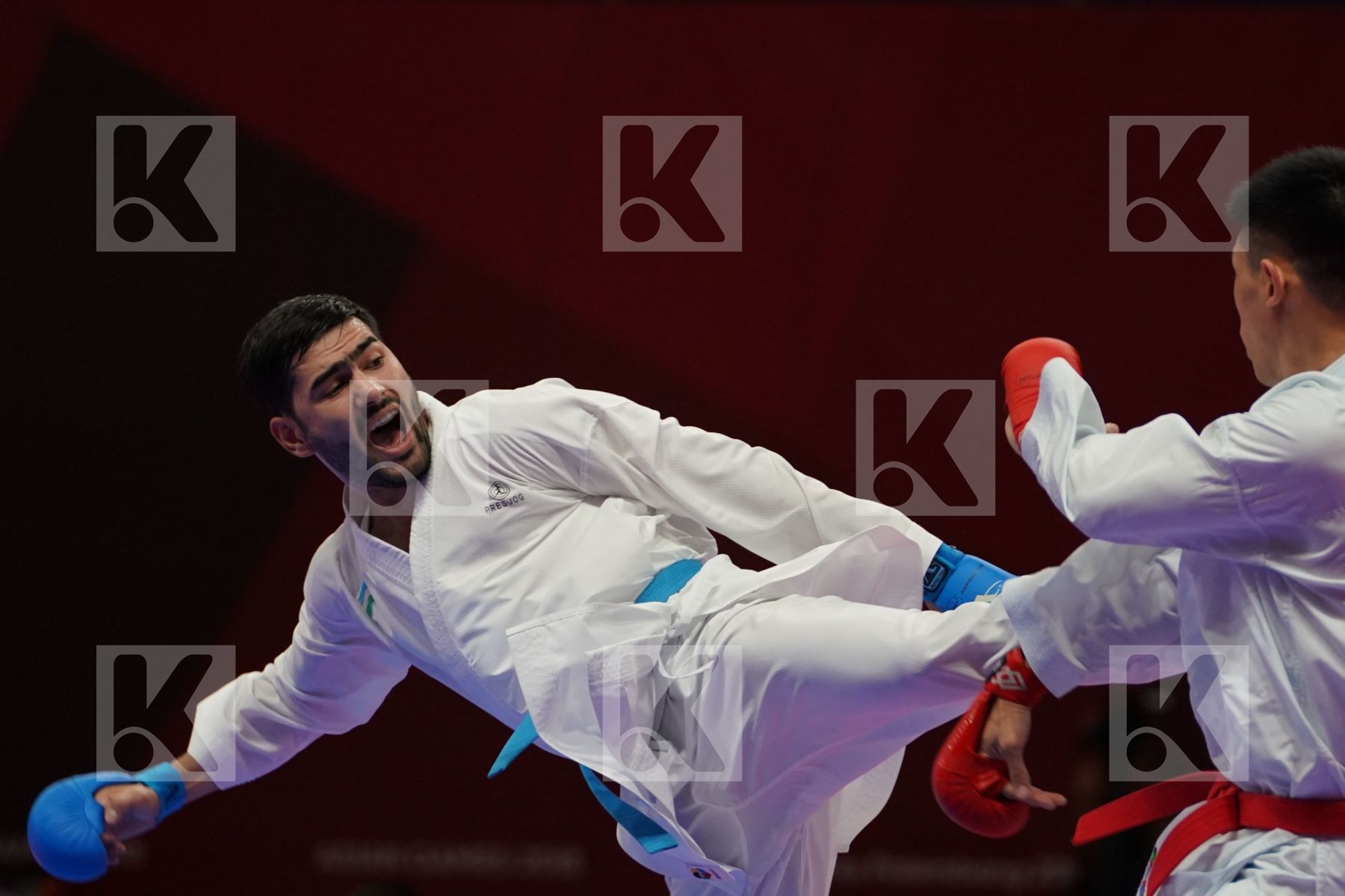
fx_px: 12141
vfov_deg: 4.2
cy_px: 448
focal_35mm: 325
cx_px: 672
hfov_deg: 6.3
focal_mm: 217
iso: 2000
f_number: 4
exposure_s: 1/1000
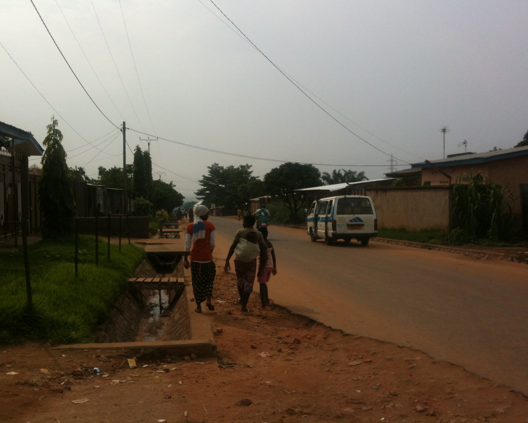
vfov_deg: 40.1
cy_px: 209
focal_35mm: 37
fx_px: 578
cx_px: 277
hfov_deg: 49.1
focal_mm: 3.85
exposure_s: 1/1489
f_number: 2.8
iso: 64
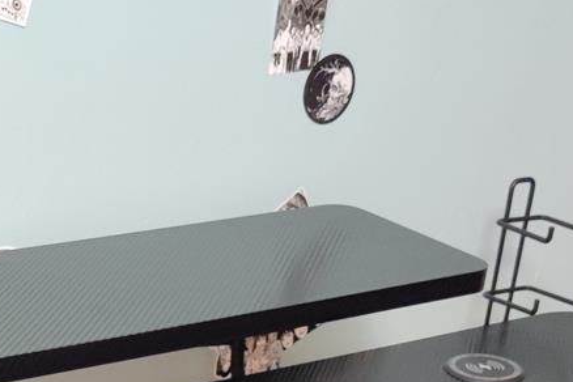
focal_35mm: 89
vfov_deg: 13.6
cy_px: 712
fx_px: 1416
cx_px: 103
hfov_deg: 22.5
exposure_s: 1/31
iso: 1556
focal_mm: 6.78
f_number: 1.85
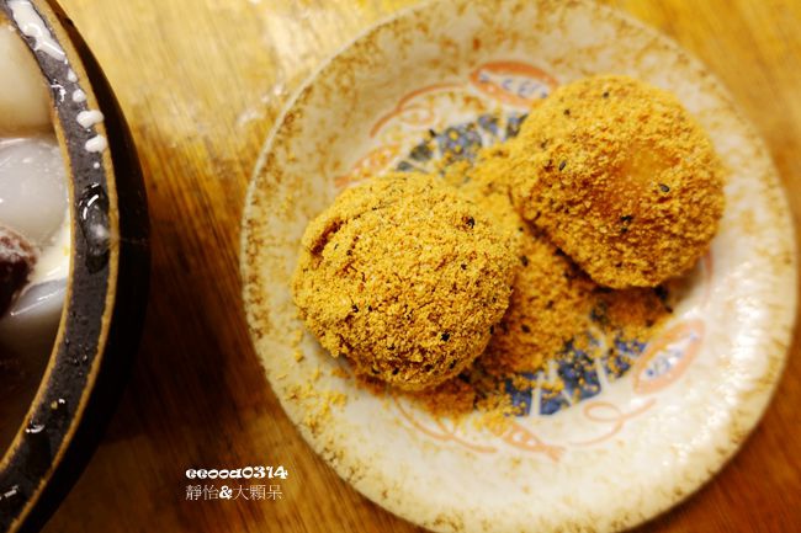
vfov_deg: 53.1
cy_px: 266
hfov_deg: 73.8
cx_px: 400
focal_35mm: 24
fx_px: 534
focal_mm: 8.8
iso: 200
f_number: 1.8
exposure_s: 1/30
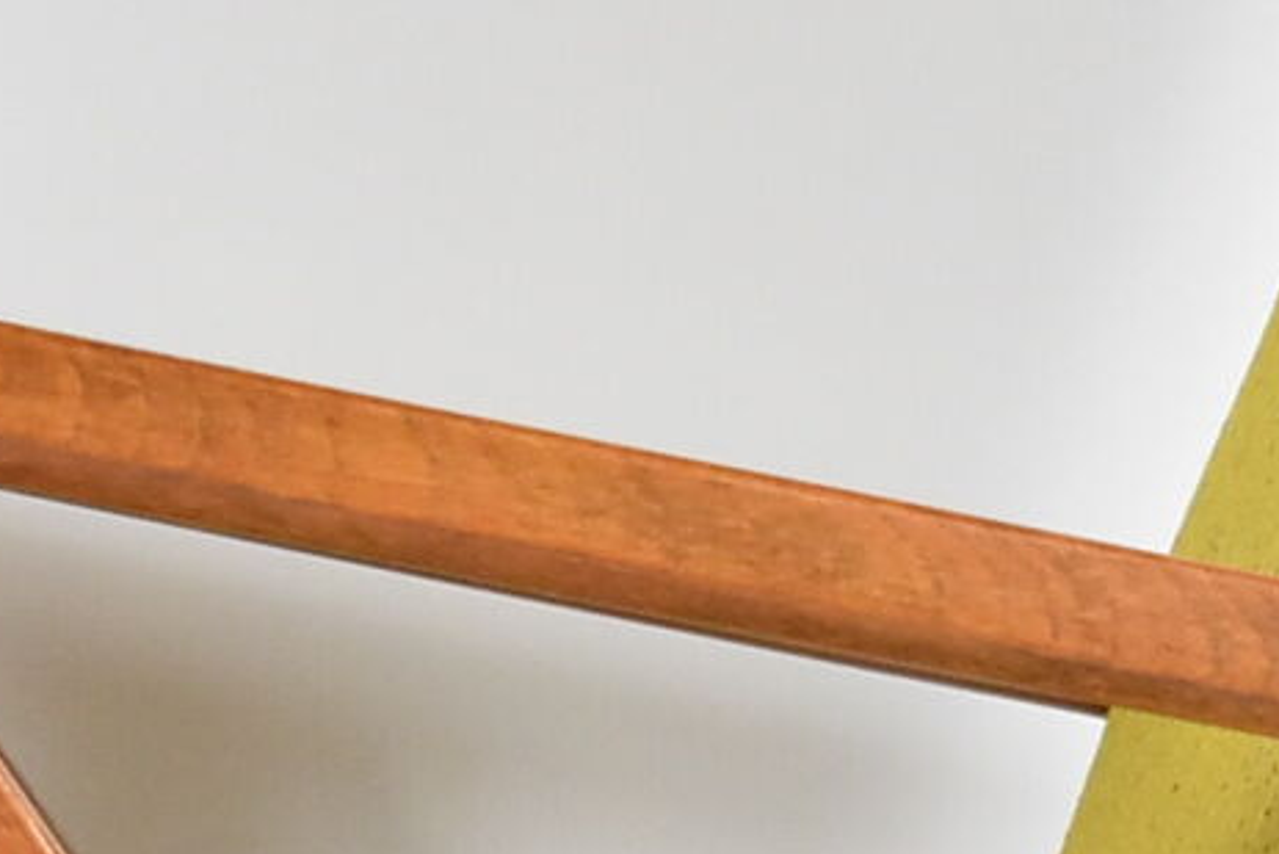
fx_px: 13788
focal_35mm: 388
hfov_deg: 5.3
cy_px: 1280
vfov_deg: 3.5
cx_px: 334
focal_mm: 40
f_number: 4.8
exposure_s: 1/125
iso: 1400
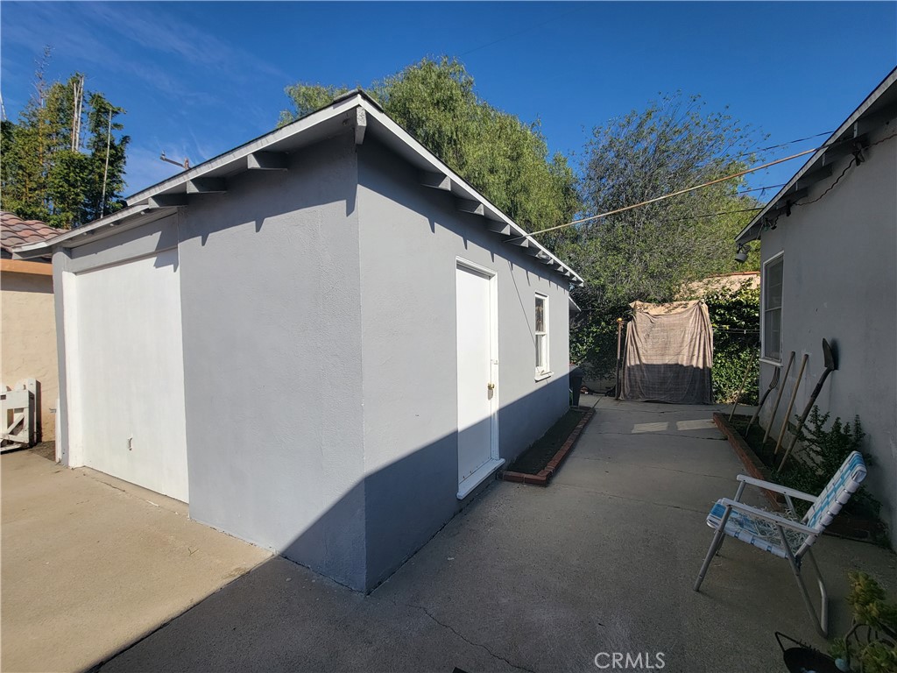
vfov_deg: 89.9
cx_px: 448
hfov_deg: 106.2
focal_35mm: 13
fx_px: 337
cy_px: 336
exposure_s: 1/1989
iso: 50
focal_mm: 2.2
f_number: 2.2
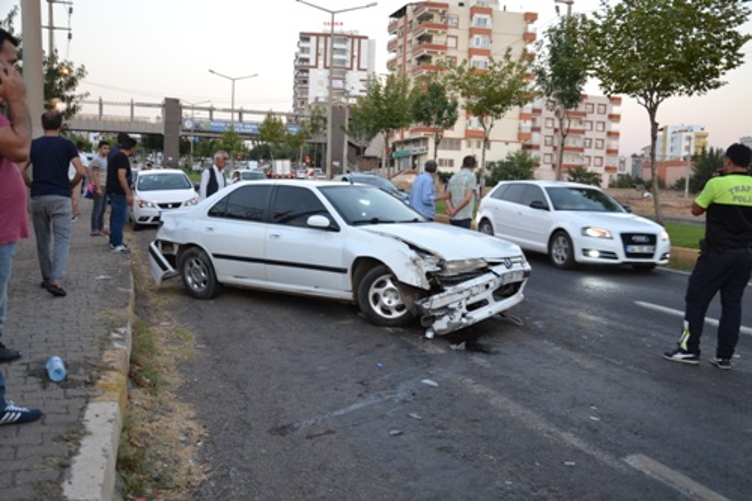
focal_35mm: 38
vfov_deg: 35.5
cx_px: 376
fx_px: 783
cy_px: 250
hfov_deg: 51.3
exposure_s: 1/60
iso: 500
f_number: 4
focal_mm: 25
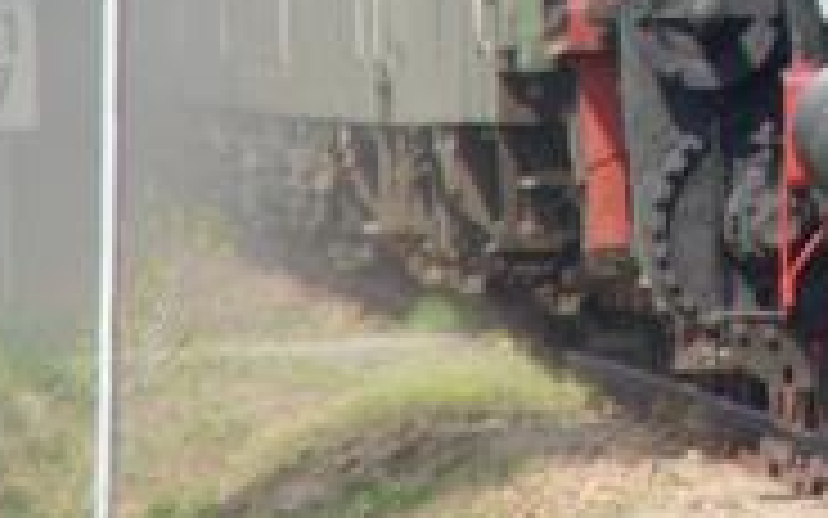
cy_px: -482
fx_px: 33623
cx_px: 1156
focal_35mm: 1490
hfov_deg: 1.4
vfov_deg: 0.9
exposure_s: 1/180
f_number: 8
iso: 200
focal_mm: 200
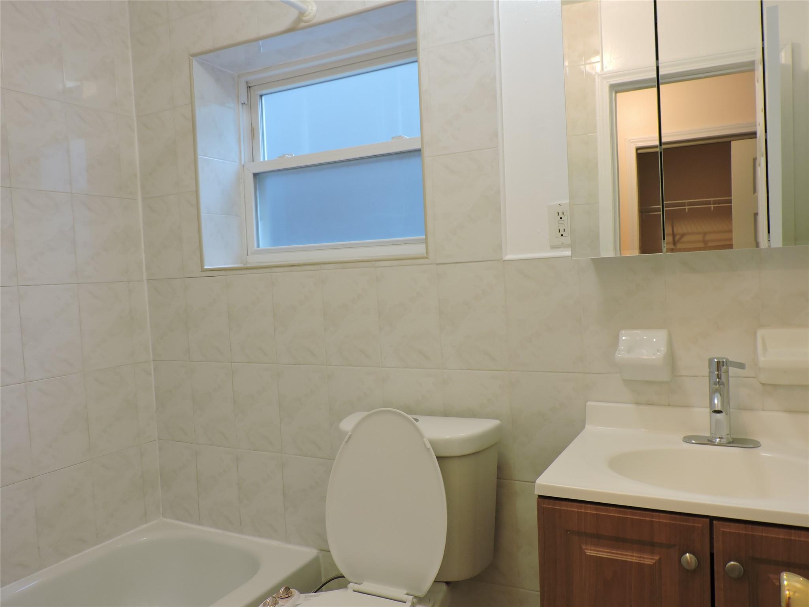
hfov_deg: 63.4
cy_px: 304
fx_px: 654
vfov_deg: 49.7
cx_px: 404
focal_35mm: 28
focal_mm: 5
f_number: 3.1
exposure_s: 1/30
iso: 140
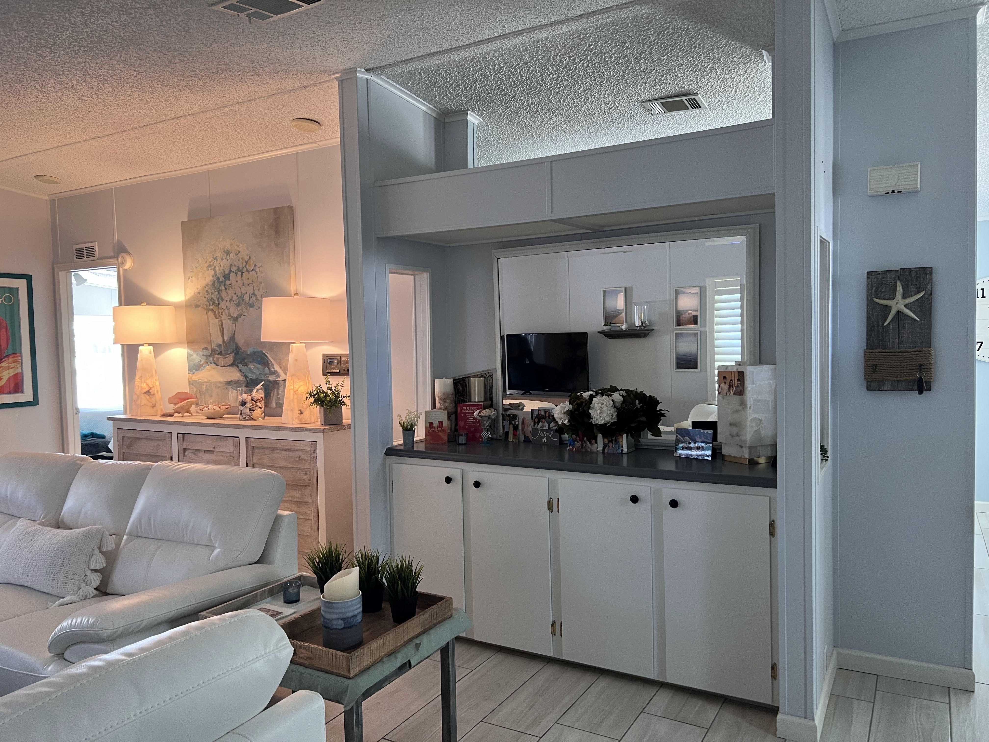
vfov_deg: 53.1
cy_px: 371
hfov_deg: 67.3
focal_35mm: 26
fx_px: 743
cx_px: 494
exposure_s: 1/60
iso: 125
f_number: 1.5
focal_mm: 5.7
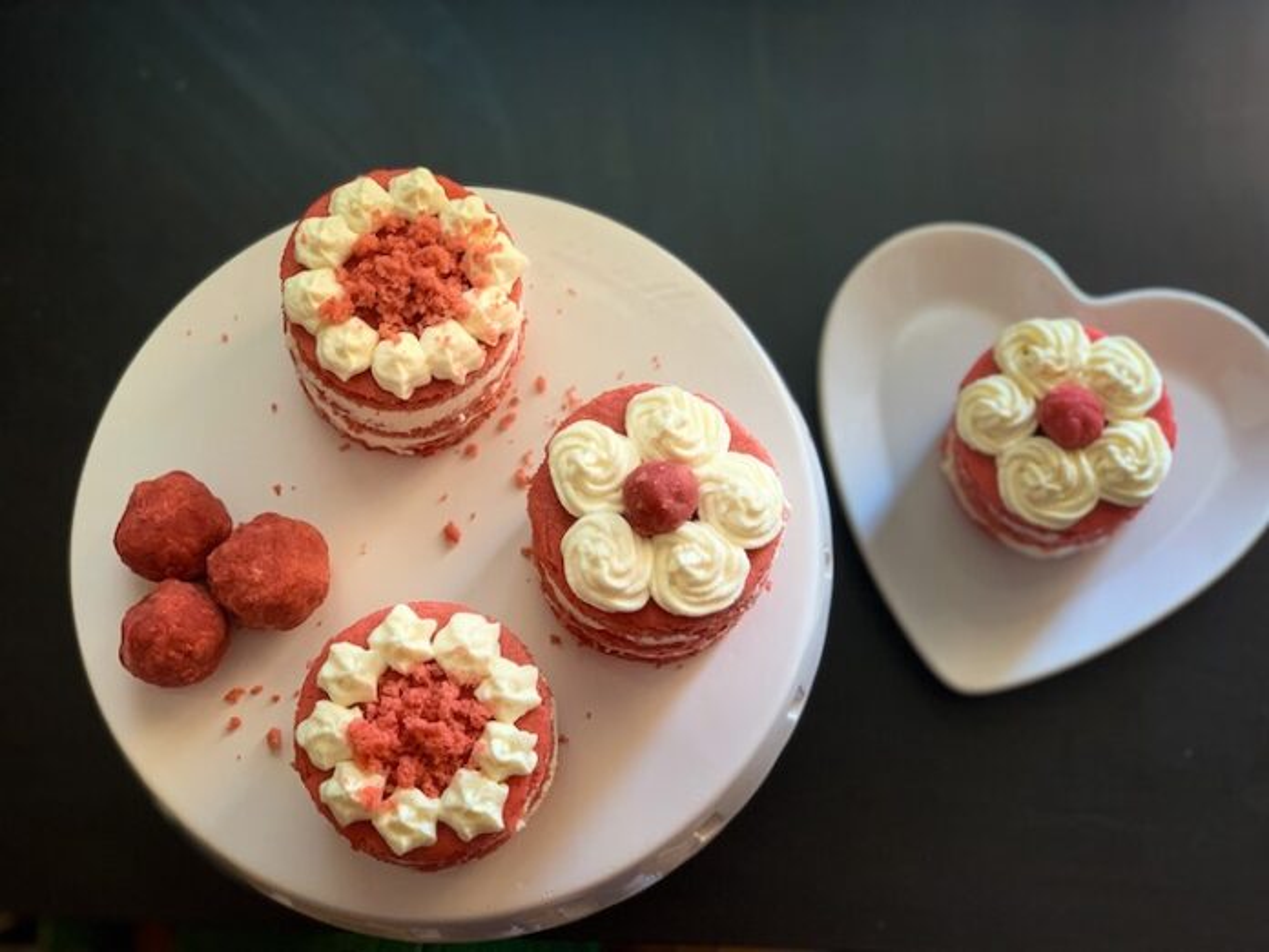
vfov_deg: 28.0
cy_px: 476
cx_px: 634
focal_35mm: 52
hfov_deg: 36.8
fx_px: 1906
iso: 125
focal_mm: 6
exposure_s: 1/60
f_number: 2.4
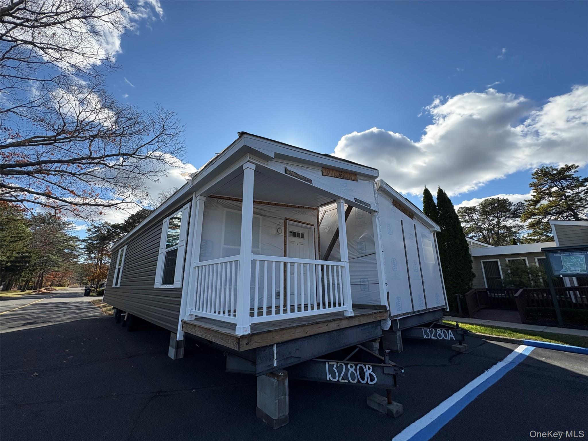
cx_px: 294
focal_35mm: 14
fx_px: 238
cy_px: 220
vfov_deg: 85.7
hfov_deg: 102.1
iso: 64
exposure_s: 1/1672
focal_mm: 2.22
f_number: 2.2
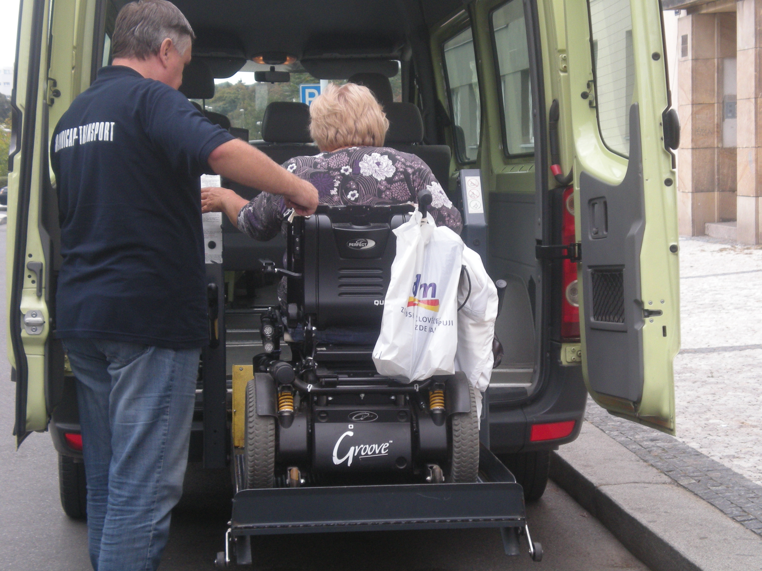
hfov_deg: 26.3
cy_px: 286
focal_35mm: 74
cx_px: 381
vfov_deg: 19.9
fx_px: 1629
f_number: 4.6
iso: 138
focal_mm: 12.3
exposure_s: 1/132
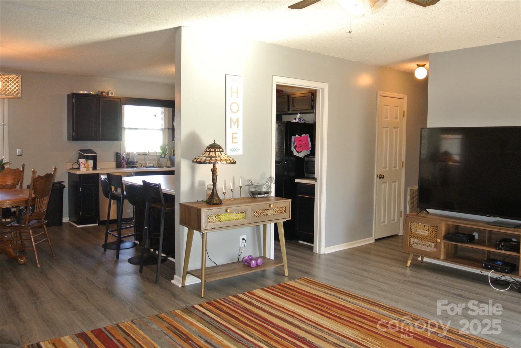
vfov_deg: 45.1
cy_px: 174
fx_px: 420
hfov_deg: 63.6
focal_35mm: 29
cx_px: 260
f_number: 3.5
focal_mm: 11
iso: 450
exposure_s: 1/60
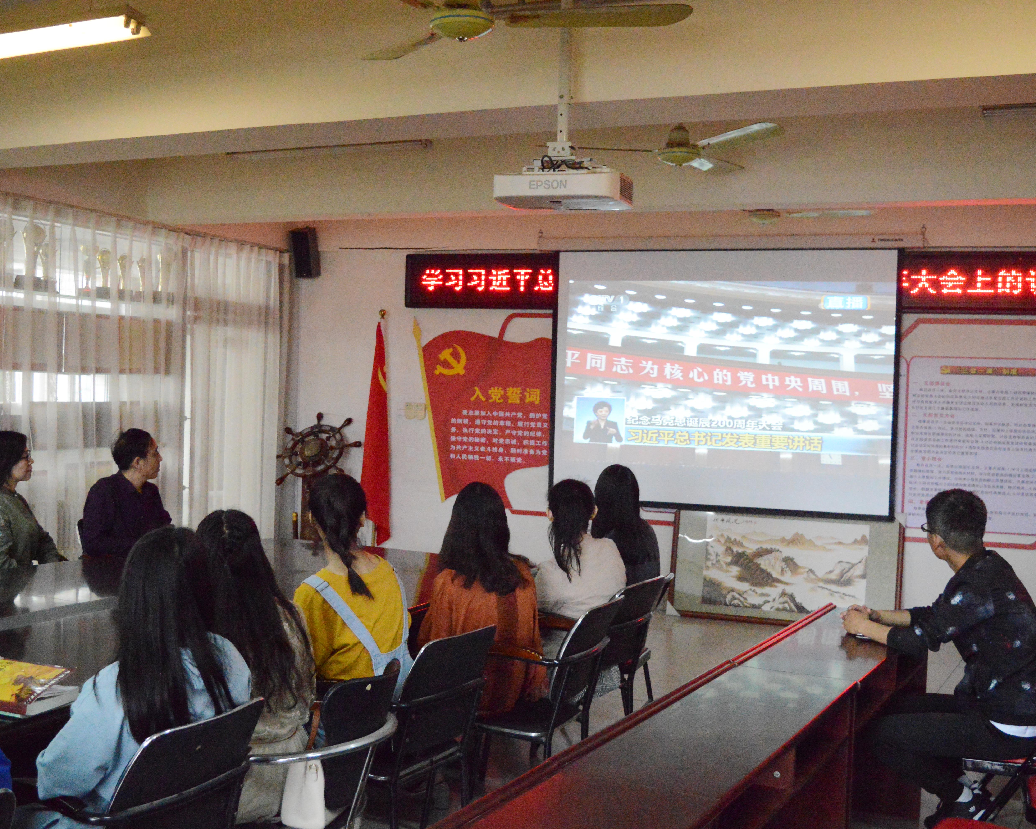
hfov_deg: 44.8
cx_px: 488
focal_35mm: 41
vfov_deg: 36.5
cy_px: 415
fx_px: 1257
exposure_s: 1/640
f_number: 5
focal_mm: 24
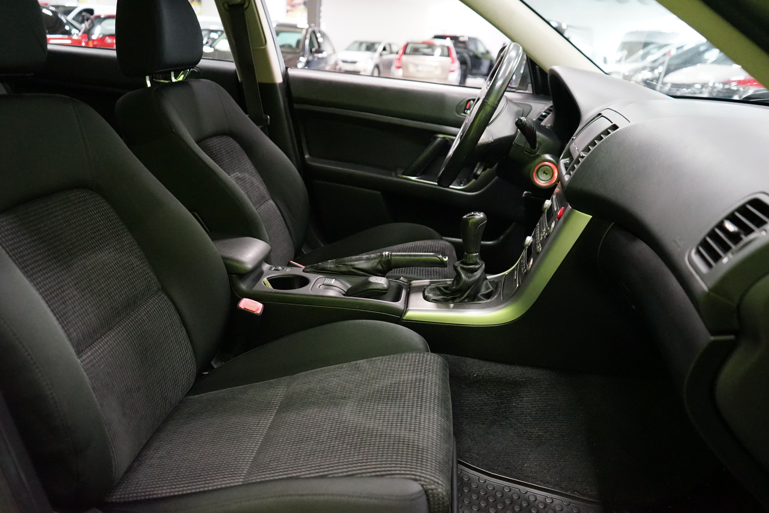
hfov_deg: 65.5
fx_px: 598
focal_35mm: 28
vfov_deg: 46.4
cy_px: 256
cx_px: 384
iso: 6400
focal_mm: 28
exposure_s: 1/160
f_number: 3.5
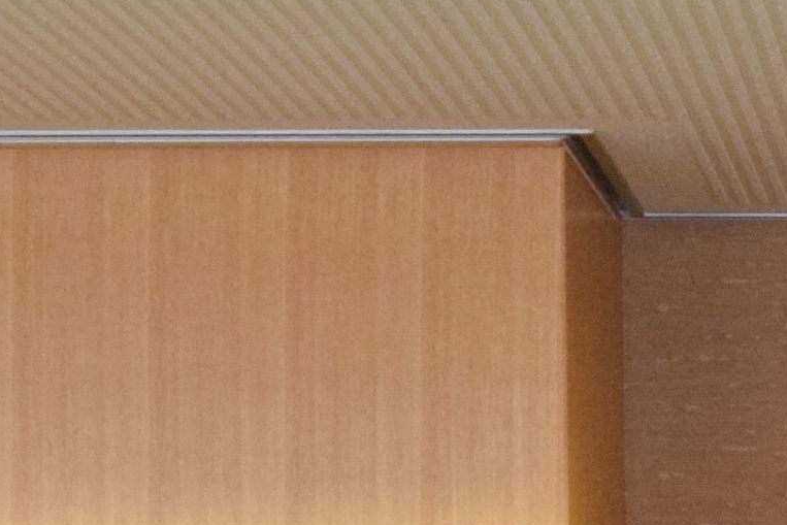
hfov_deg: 9.3
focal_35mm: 212
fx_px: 4635
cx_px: 1326
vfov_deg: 6.2
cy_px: 1209
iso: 3200
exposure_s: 1/40
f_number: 9
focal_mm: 24
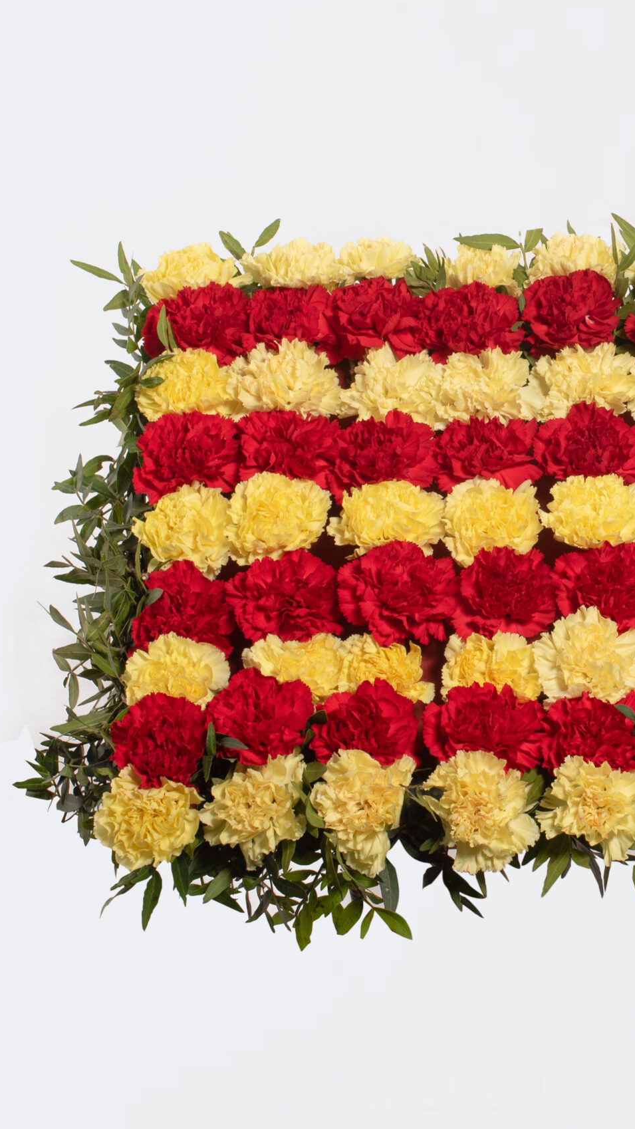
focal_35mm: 79
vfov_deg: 26.9
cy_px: 565
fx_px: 2365
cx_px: 630
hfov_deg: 15.0
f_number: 11
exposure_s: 1/160
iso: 250
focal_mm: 50
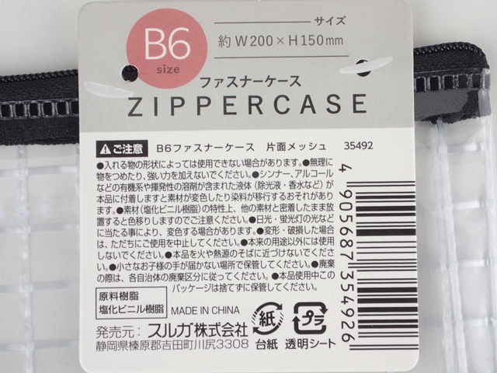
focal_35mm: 100
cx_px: 248
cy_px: 186
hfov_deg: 19.6
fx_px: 1436
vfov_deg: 14.8
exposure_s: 1/1.3
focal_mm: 18
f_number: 18
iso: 100
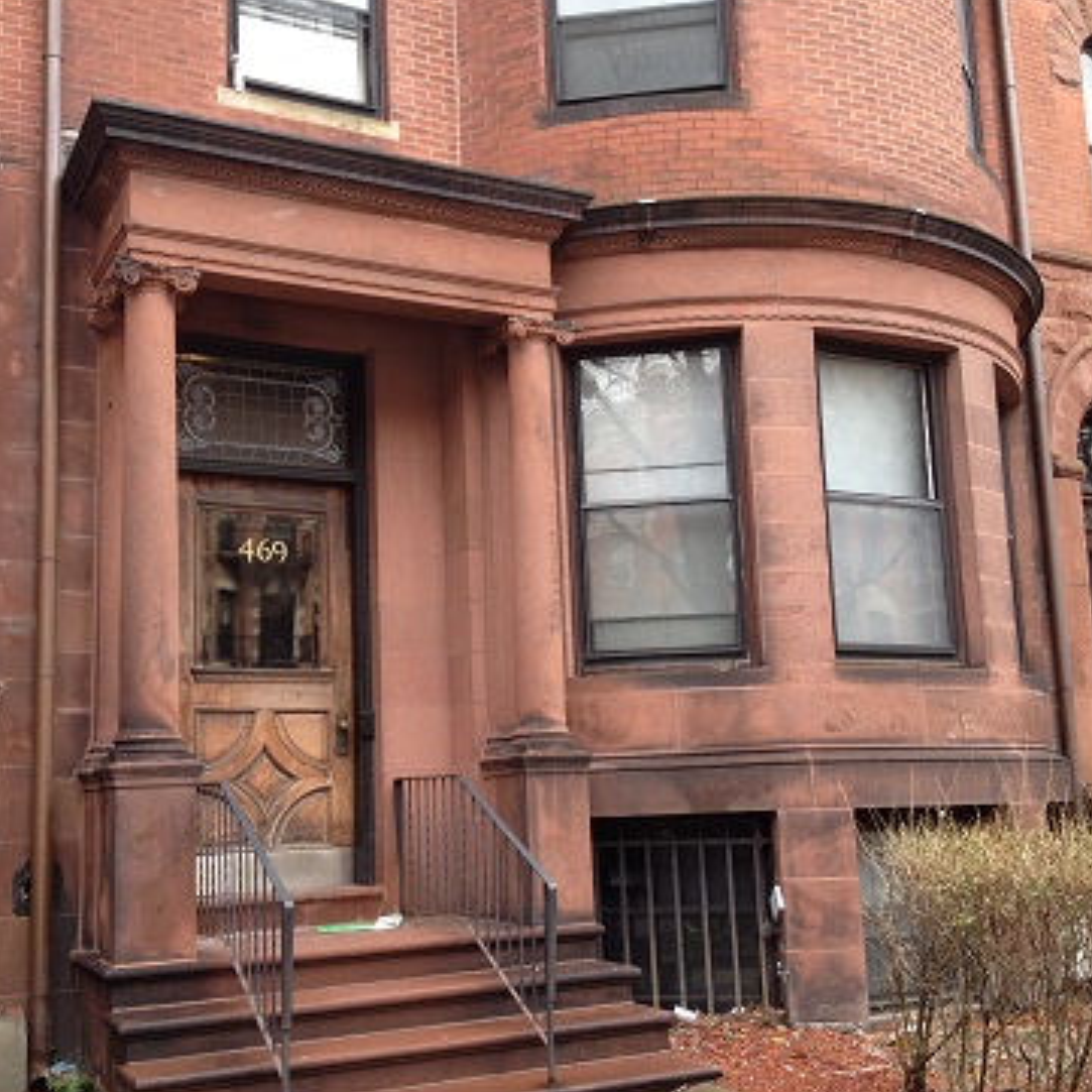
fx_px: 1499
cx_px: 544
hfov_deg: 40.0
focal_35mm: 42
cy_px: 602
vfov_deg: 40.0
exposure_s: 1/174
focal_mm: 4.28
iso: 50
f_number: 2.4
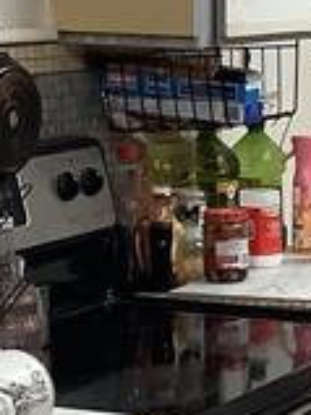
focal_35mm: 150
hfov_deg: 9.7
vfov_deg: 13.2
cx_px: 413
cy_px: 264
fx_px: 1799
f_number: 2.4
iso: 125
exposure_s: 1/60
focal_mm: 3.3
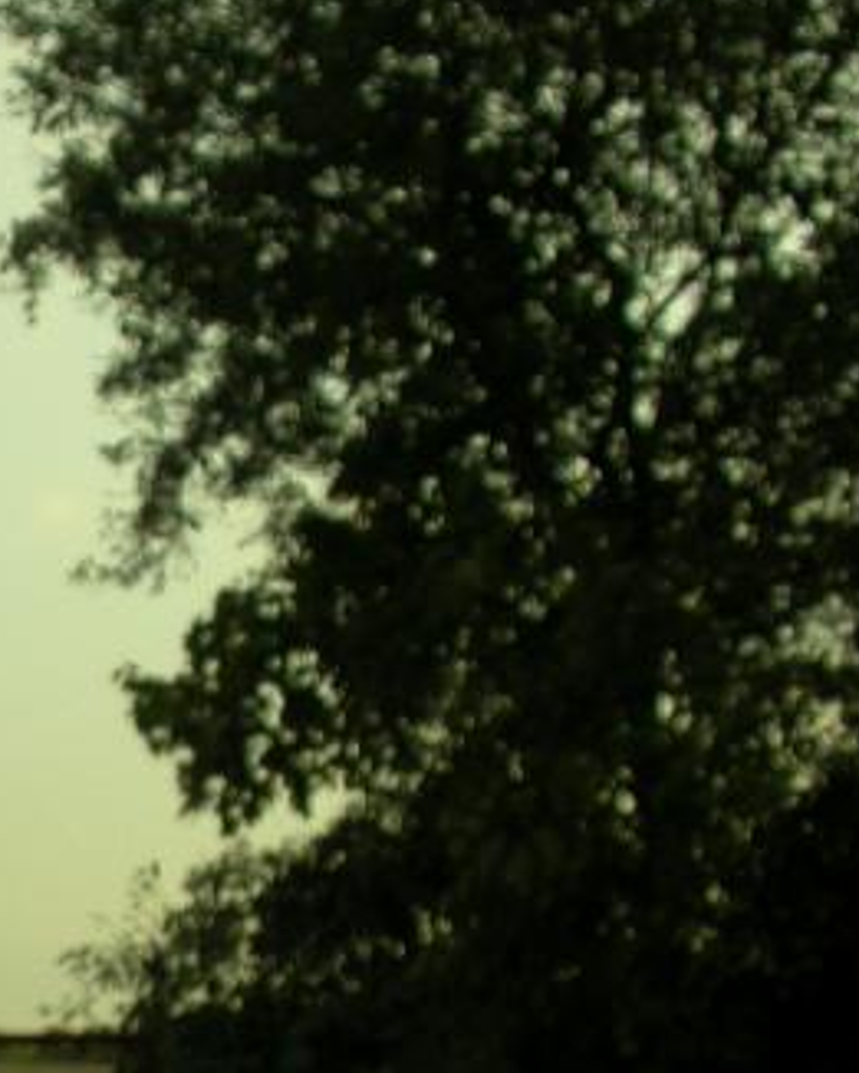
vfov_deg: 20.8
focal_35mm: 91
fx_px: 2891
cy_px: 862
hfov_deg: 15.7
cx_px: -388
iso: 100
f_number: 4.7
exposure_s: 1/687
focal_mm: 7.85
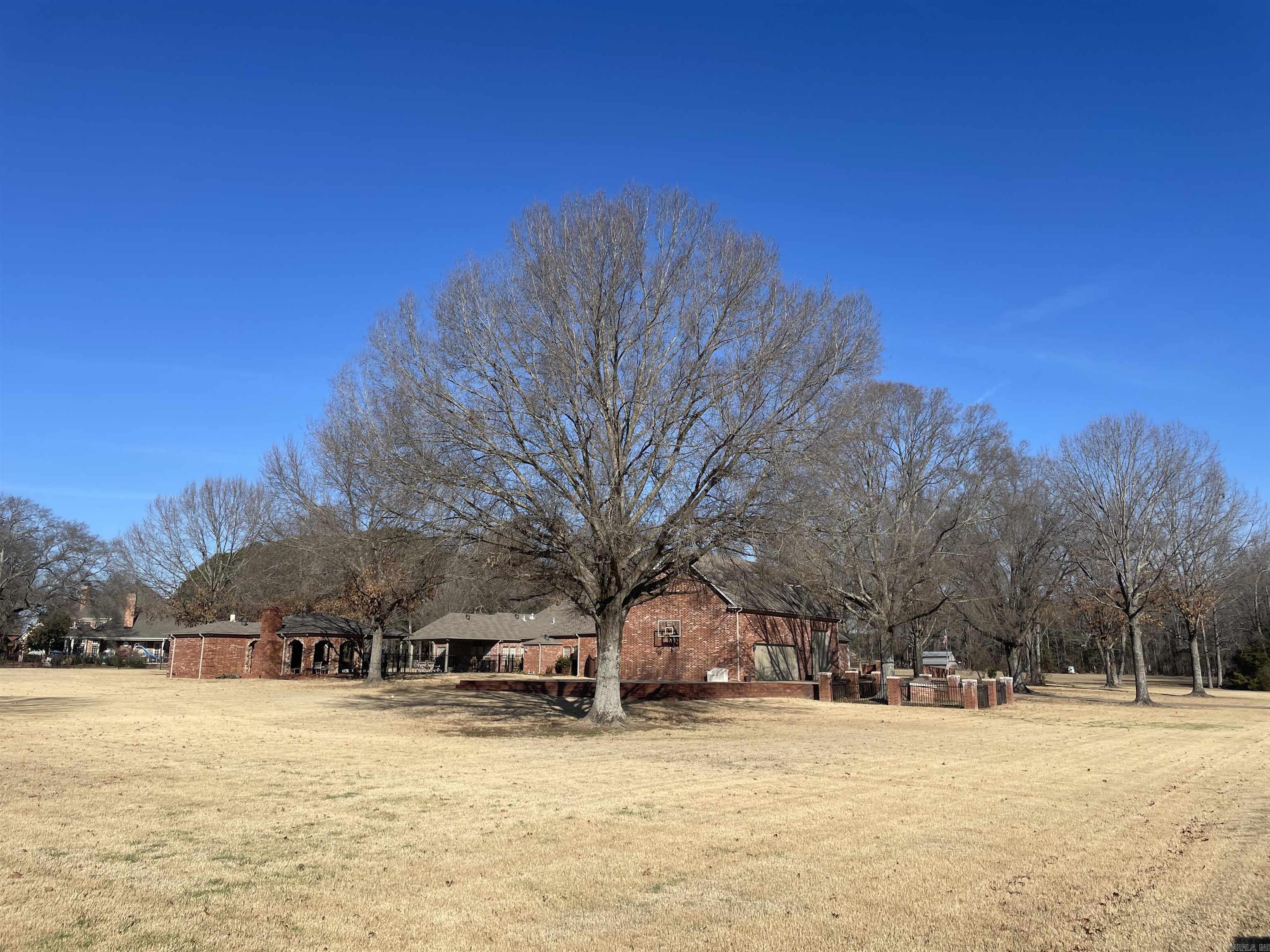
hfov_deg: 67.3
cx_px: 635
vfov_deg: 53.1
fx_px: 954
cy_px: 476
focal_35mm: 26
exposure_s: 1/4132
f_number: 1.6
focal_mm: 4.2
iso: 32
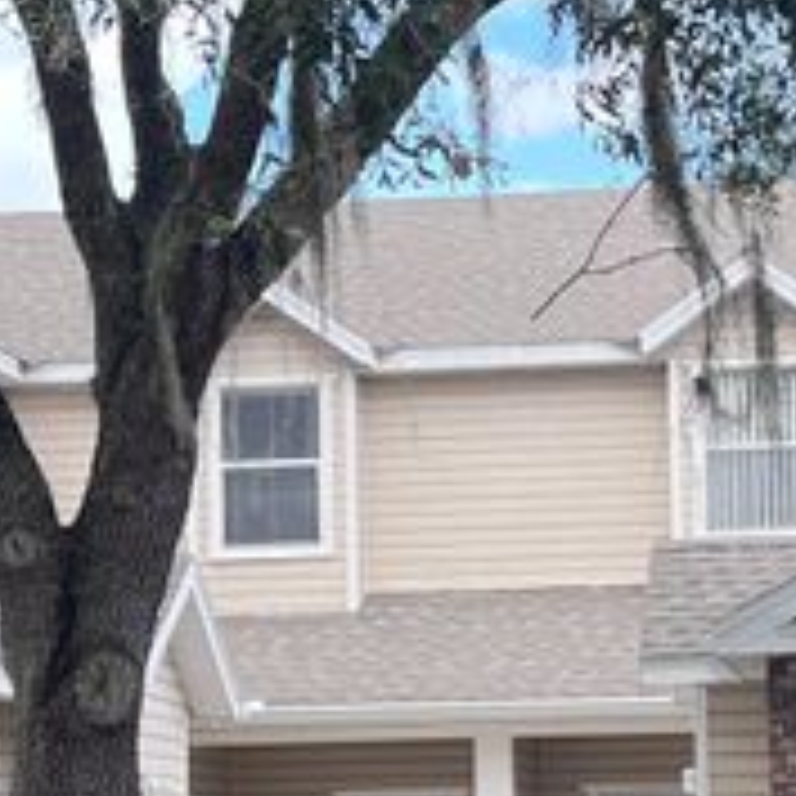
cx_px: 679
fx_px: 1691
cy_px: 391
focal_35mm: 65
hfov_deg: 25.8
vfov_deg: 26.5
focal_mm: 5.7
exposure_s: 1/439
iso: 50
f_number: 1.5
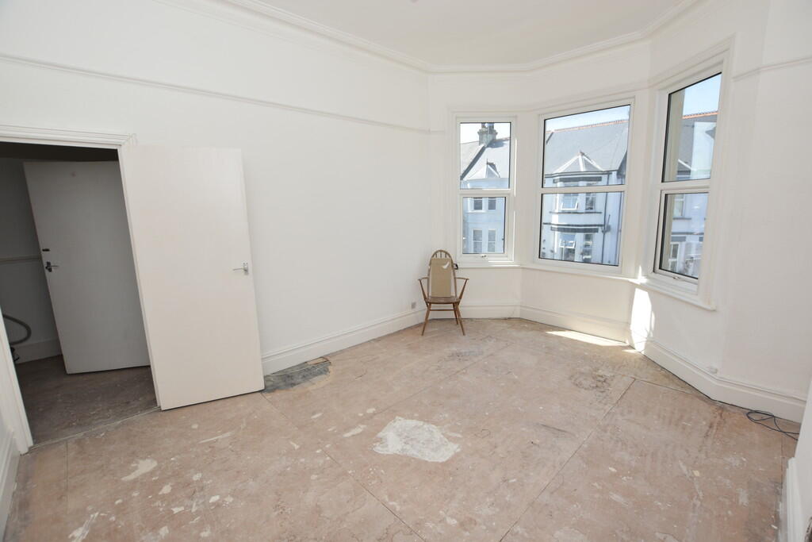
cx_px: 406
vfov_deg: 77.3
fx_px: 338
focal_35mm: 15
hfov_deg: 100.4
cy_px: 271
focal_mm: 10
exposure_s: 1/200
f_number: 5
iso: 100
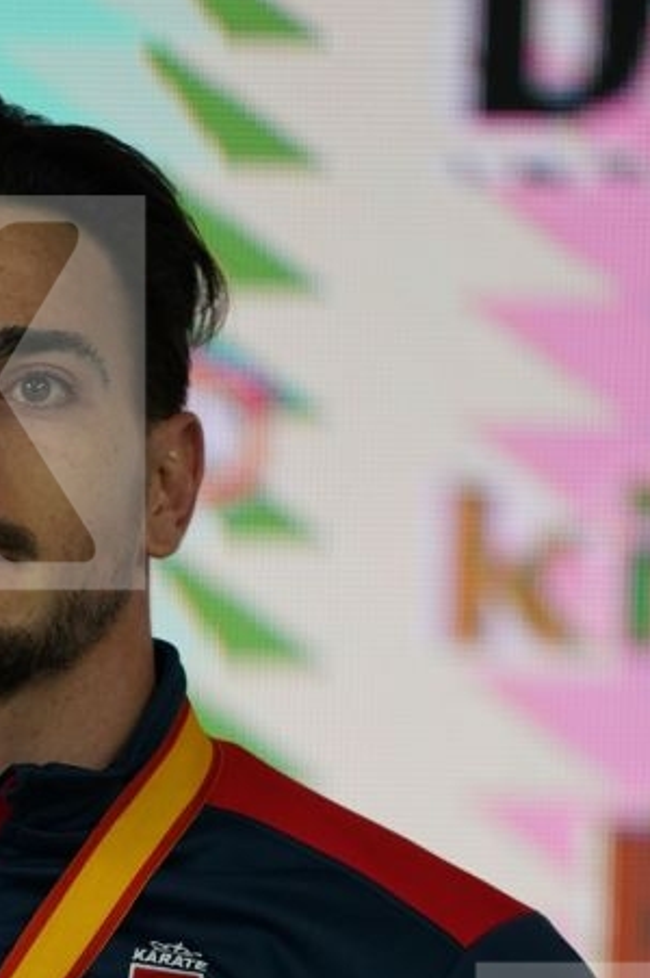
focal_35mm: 1065
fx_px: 28886
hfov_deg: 1.3
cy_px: 1160
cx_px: -56
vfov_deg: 1.9
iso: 1250
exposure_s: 1/400
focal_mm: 400
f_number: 2.8
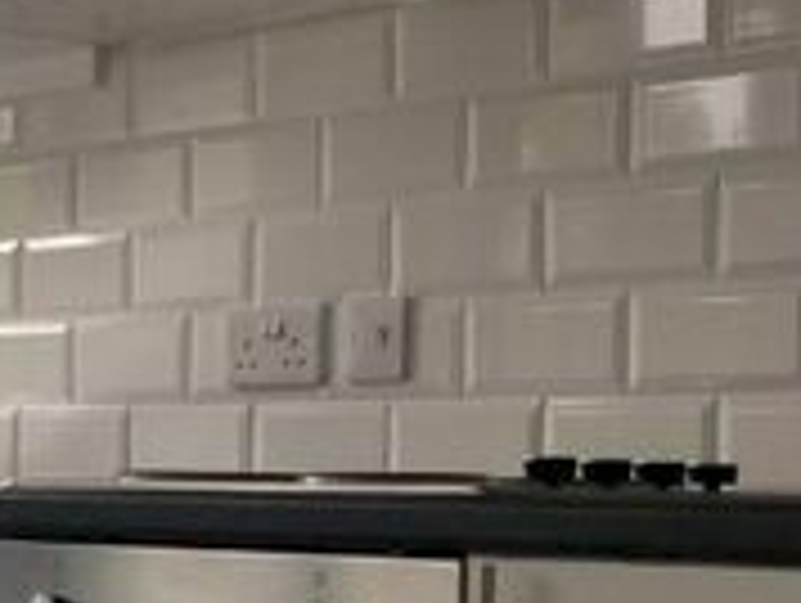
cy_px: 470
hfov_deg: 16.8
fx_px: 2641
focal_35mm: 114
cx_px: -27
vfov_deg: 13.0
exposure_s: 1/50
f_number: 2.2
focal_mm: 4.15
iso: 32
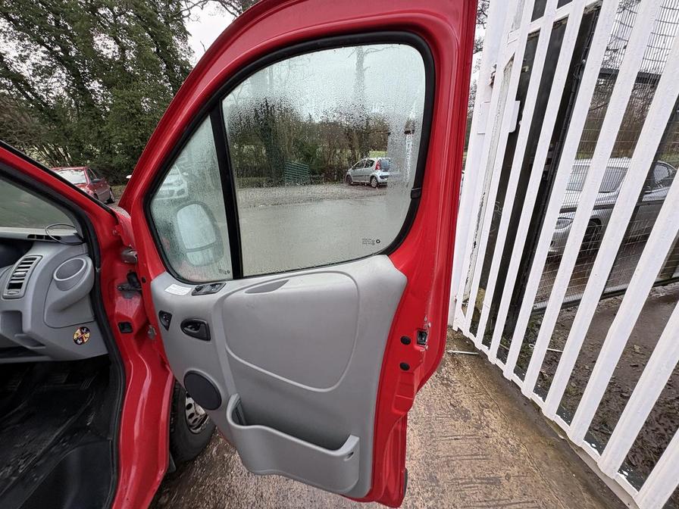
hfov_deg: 102.1
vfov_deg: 85.7
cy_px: 254
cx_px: 340
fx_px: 275
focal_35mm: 14
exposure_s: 1/99
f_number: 2.2
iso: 50
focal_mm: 2.22
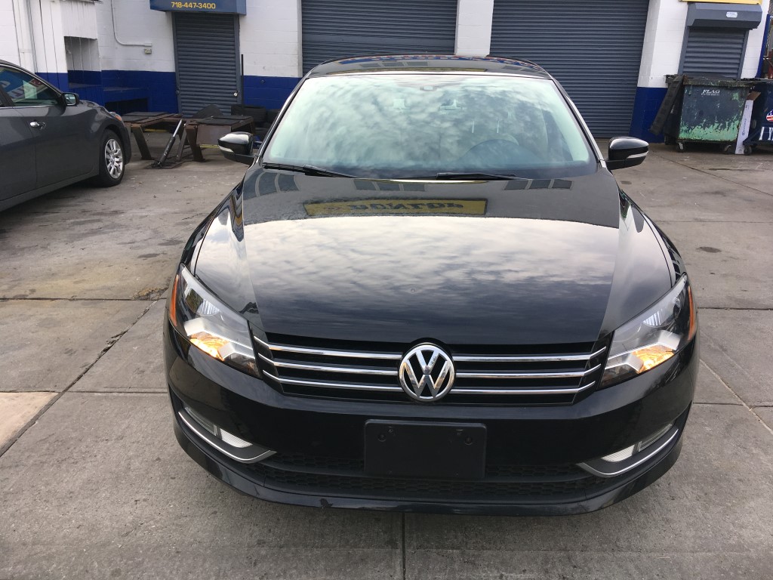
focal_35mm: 29
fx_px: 648
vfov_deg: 48.2
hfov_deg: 61.7
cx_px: 386
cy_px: 290
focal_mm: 4.15
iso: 25
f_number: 2.2
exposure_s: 1/363
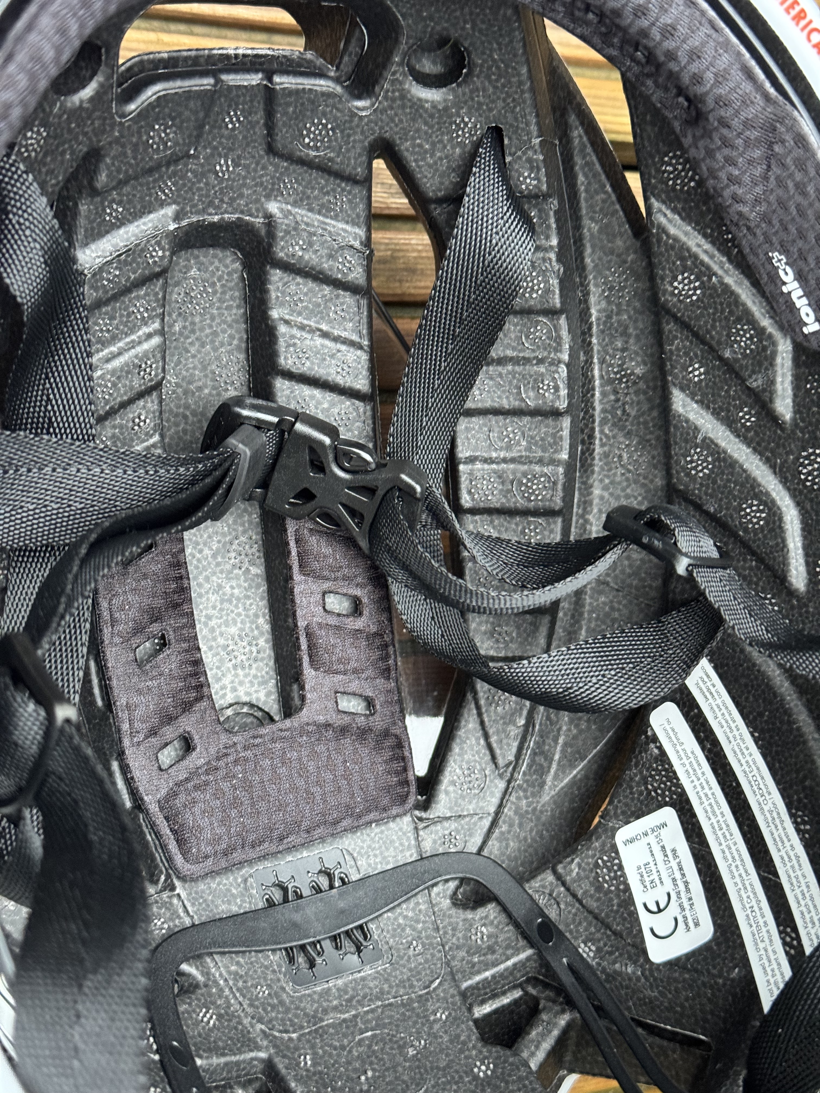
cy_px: 546
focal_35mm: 48
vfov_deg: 39.7
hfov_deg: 30.3
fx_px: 1516
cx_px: 410
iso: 500
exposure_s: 1/40
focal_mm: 6.76
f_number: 1.78
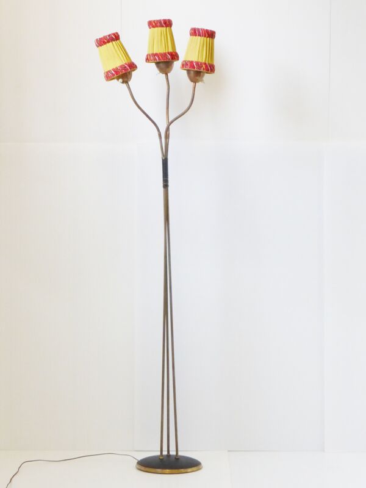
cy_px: 244
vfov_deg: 14.7
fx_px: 1889
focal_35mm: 134
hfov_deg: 11.1
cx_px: 183
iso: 400
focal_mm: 21.8
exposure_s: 1/60
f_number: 5.4
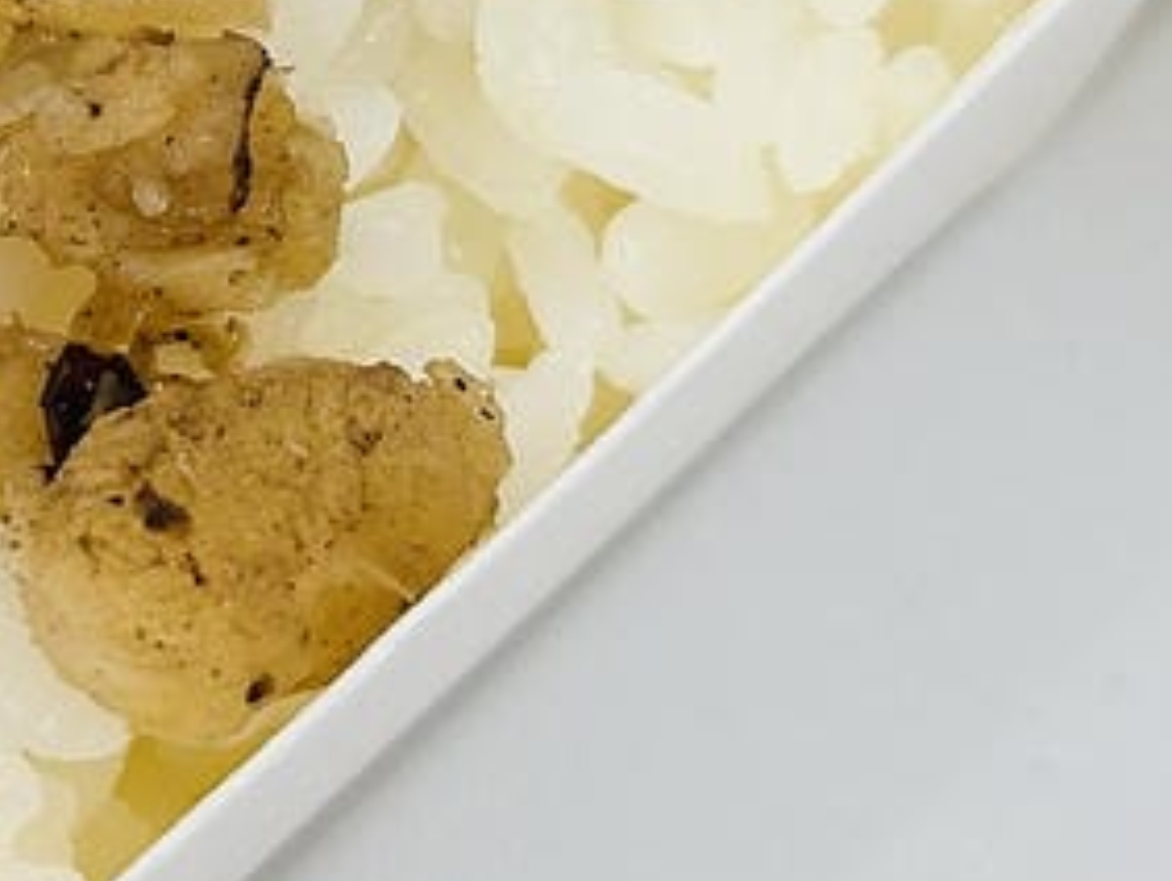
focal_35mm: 204
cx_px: -370
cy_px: -249
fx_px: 6913
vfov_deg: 7.2
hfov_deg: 9.5
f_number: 1.78
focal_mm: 6.86
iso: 80
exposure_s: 1/120
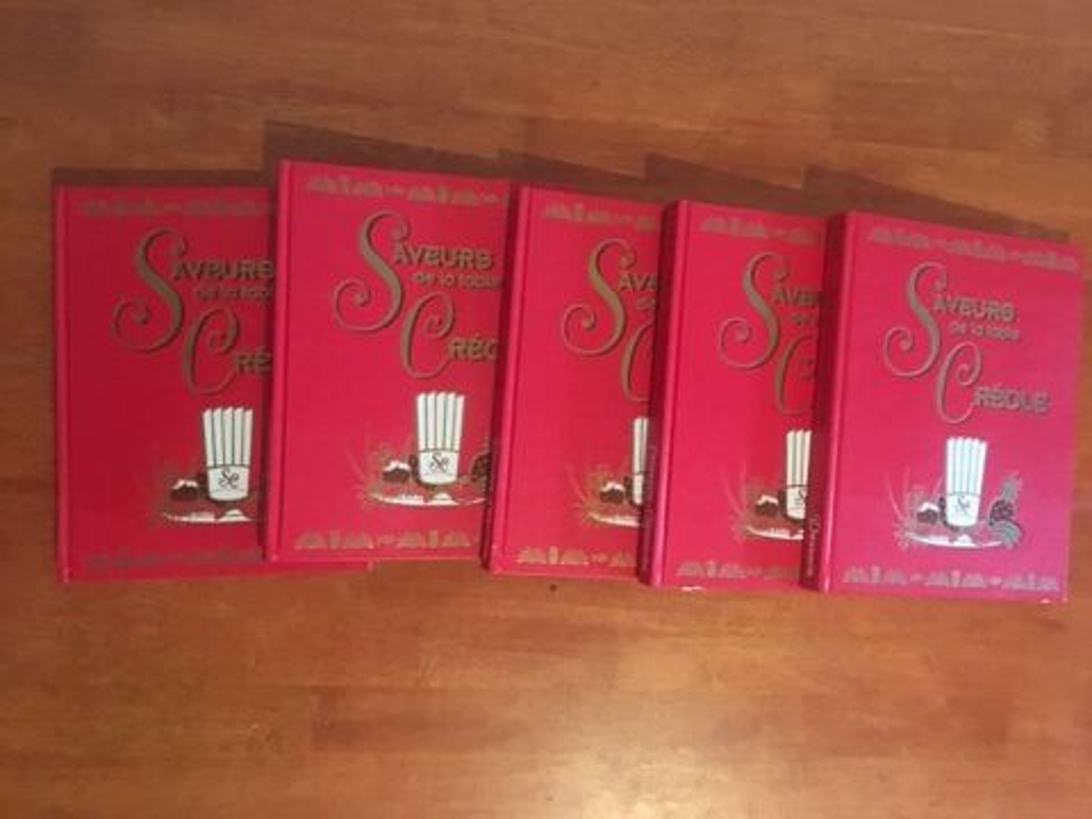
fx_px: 915
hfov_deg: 61.7
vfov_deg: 48.2
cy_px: 410
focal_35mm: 29
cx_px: 546
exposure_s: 1/17
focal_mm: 4.15
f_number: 2.2
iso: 400
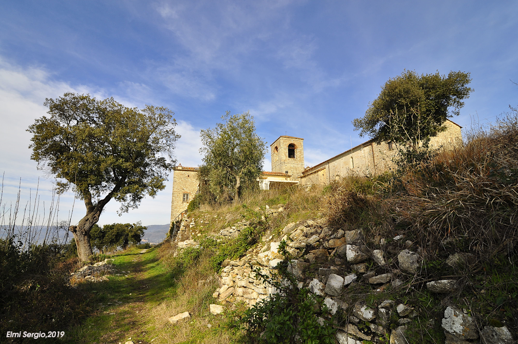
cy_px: 172
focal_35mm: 17
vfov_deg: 69.5
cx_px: 259
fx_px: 248
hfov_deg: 92.5
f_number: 16
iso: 200
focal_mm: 11.5
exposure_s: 1/60
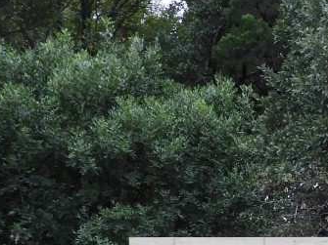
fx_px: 1222
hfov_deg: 13.5
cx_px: 617
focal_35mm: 129
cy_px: 350
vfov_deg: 11.1
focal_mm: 5.4
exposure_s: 1/30
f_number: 3.5
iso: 100
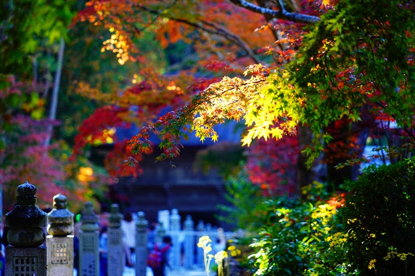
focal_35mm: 240
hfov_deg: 8.6
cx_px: 208
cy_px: 138
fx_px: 2766
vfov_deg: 5.7
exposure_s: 1/250
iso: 1250
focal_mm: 240
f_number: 6.3
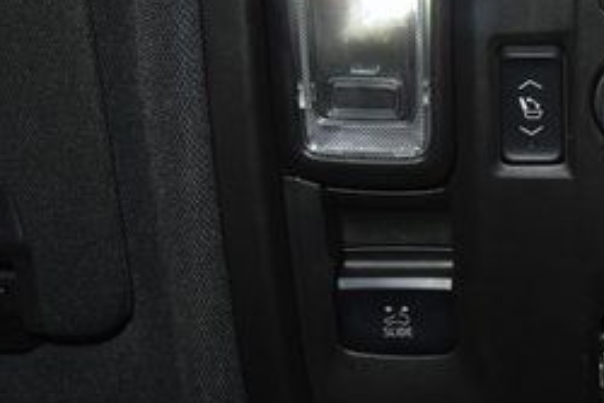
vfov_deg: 19.5
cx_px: 638
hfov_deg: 27.2
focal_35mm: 69
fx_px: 1158
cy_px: 78
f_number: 3.5
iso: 500
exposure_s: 1/60
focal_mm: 18
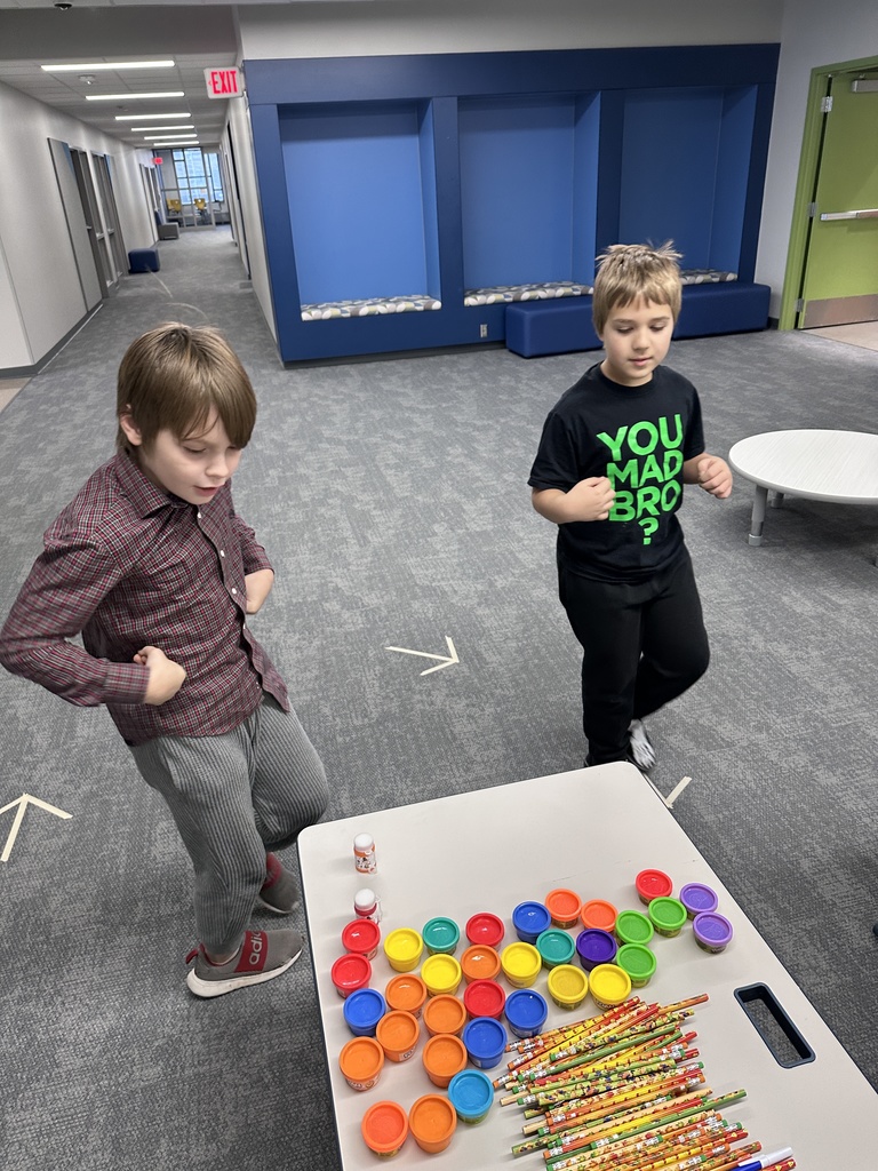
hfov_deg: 56.8
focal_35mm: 24
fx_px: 812
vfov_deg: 71.6
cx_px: 439
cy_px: 586
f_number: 1.78
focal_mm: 6.86
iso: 200
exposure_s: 1/120
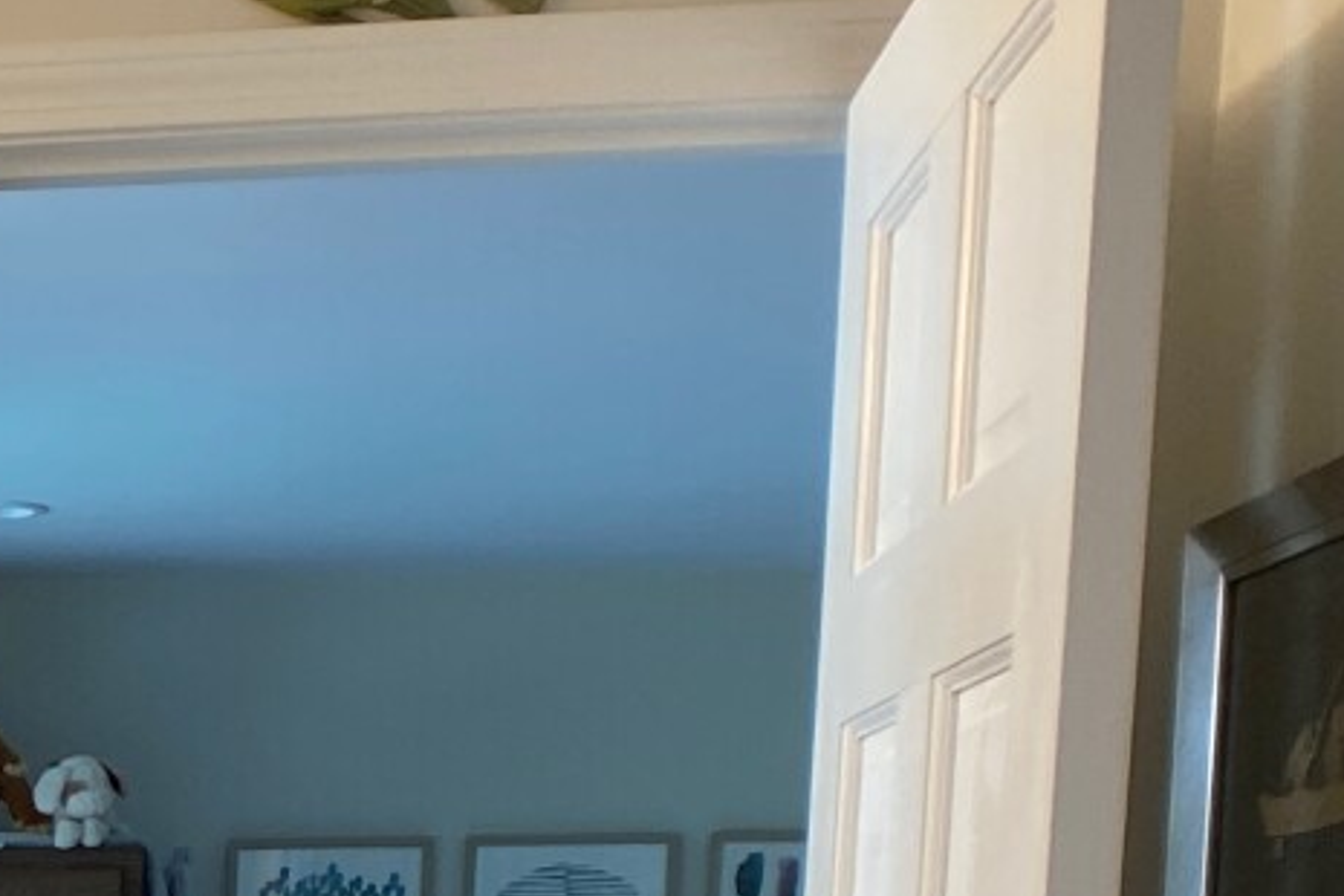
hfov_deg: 16.2
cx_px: -460
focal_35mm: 119
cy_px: 1494
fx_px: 4442
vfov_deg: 10.9
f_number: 1.8
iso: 100
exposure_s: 1/120
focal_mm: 4.25
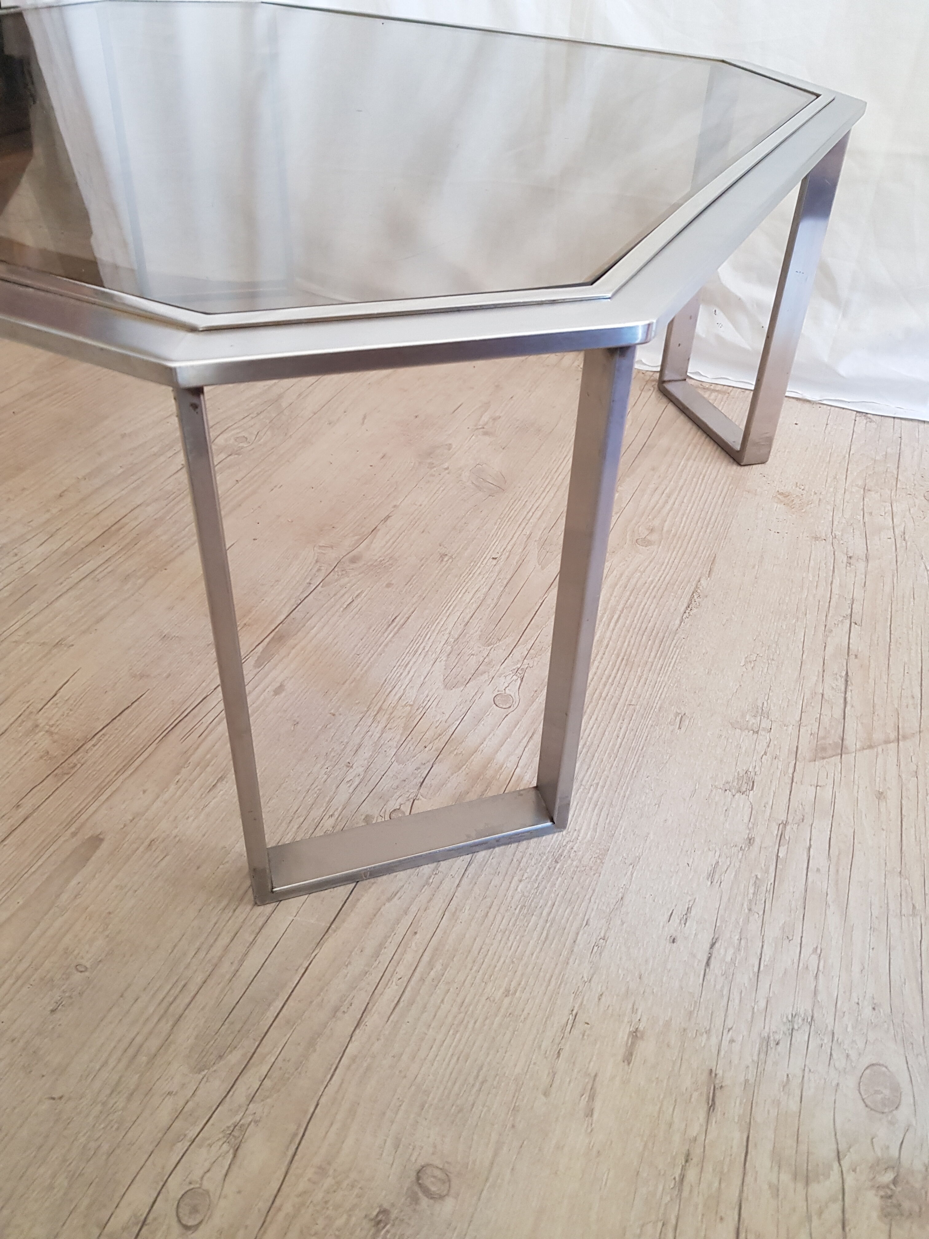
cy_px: 620
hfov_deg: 53.1
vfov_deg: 67.3
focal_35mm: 26
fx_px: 930
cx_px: 464
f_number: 1.7
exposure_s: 1/33
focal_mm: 4.2
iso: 200
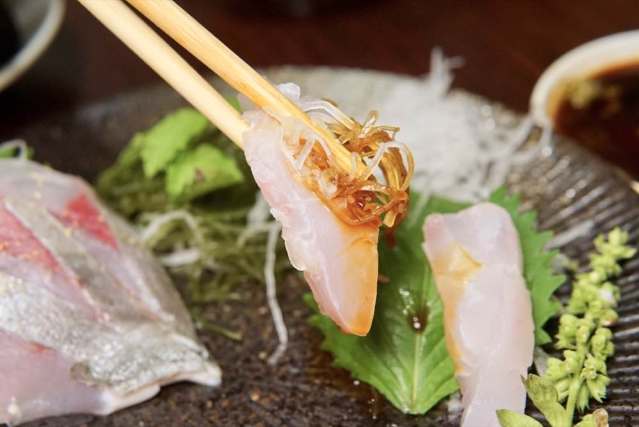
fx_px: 799
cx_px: 320
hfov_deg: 43.6
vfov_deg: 29.9
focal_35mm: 45
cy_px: 214
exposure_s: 1/160
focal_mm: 30
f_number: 4
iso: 1250
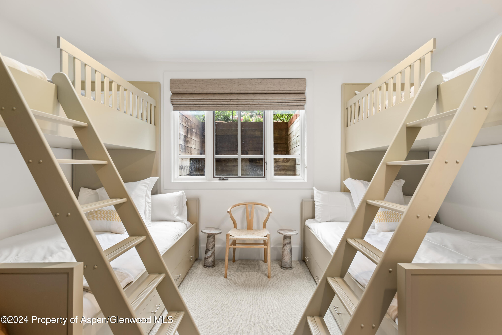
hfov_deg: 93.3
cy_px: 168
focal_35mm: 17
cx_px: 251
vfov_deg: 70.5
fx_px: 237
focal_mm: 17
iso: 320
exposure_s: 1/6
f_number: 7.1
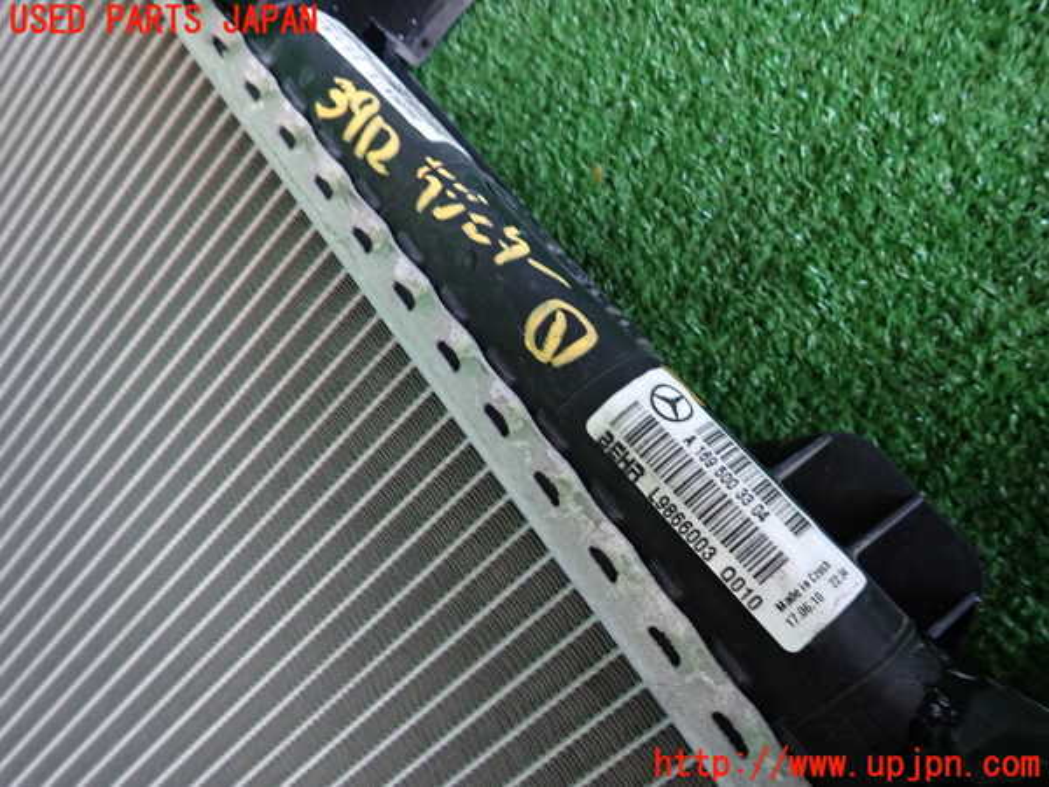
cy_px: 394
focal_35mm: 25
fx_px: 758
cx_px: 524
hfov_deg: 69.4
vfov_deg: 54.9
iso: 250
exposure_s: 1/30
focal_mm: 4.5
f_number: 2
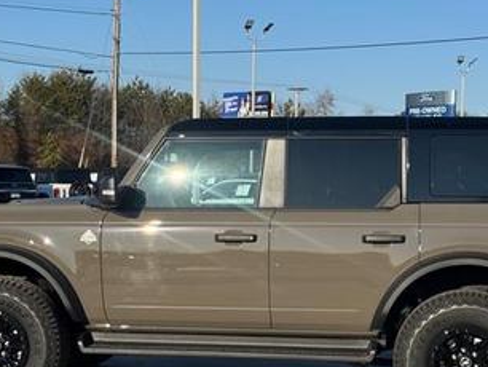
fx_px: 1115
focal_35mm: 79
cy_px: 276
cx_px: 257
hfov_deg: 24.7
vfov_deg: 18.6
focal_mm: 6.76
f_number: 1.78
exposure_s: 1/4049
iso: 64
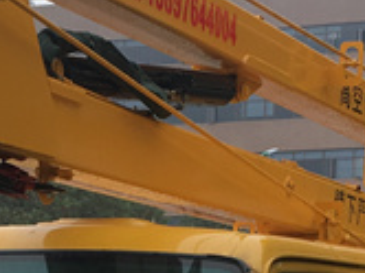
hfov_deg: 14.1
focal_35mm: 140
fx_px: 1474
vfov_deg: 10.1
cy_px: 443
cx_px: 132
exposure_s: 1/538
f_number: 2.2
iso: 25
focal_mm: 4.15
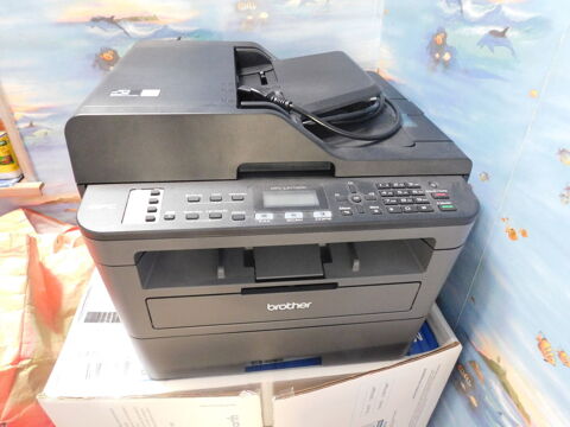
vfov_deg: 58.9
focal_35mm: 23
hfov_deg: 73.9
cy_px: 214
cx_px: 285
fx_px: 379
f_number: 3
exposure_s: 1/8
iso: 720
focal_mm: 4
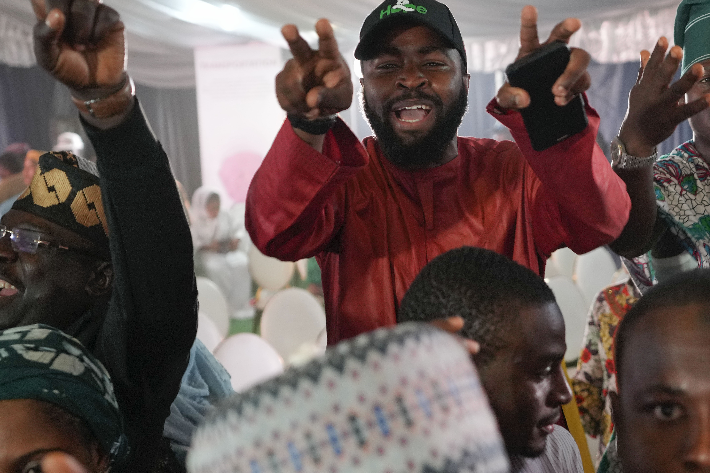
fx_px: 1203
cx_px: 468
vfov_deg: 22.2
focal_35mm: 61
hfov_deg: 32.6
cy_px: 265
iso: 1600
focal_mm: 35
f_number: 2.8
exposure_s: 1/250
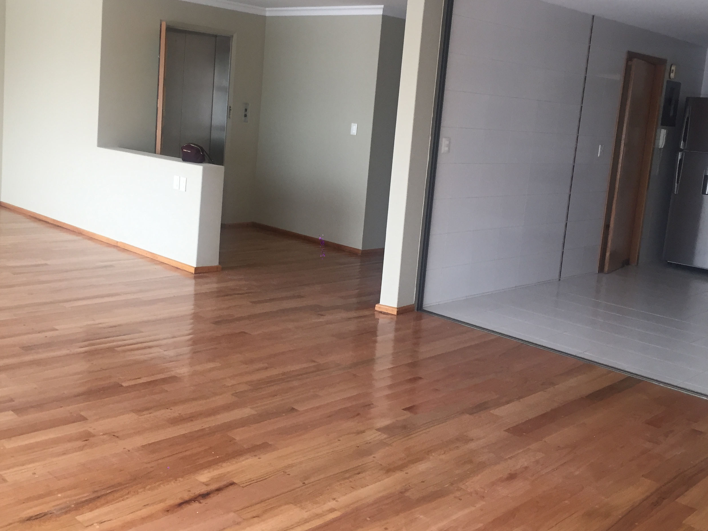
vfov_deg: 37.5
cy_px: 206
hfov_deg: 48.9
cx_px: 319
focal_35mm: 38
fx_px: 777
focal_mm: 4.15
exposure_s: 1/30
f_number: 2.2
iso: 32
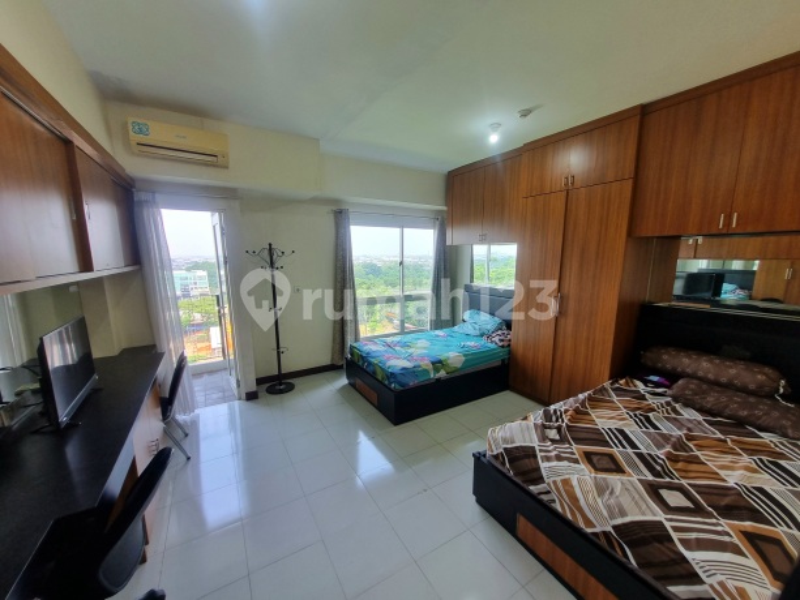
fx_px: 300
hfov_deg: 106.2
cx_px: 400
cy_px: 300
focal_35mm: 13
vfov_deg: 89.9
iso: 64
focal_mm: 1.74
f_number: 2.2
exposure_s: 1/100
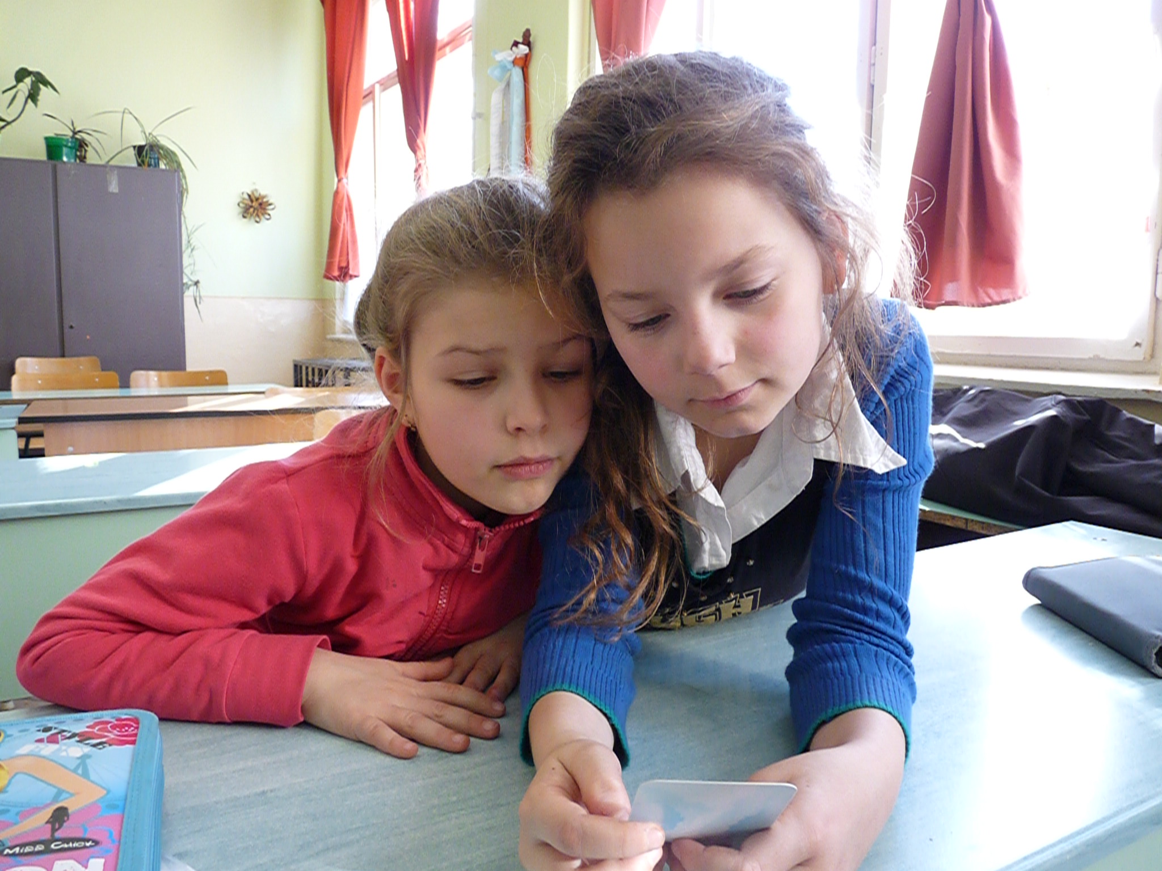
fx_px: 906
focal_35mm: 27
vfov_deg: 51.4
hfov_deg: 65.3
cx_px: 581
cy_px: 436
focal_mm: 4.8
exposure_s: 1/80
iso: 500
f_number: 2.8
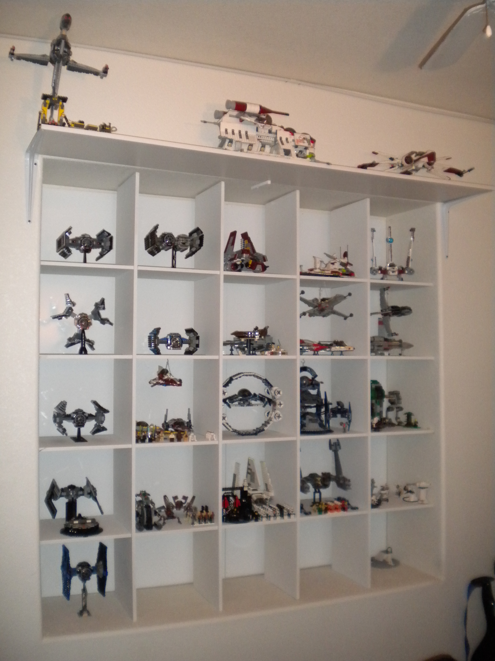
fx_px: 667
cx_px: 248
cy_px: 330
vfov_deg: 52.6
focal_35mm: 35
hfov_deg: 40.7
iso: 400
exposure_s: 1/30
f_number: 3.1
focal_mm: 6.3
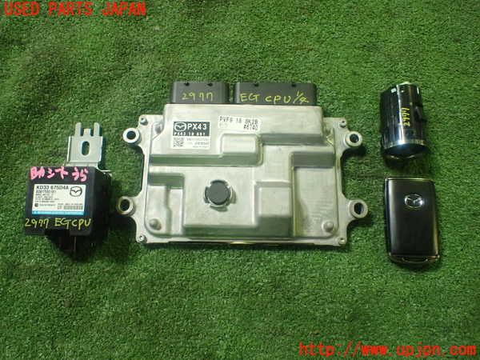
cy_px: 180
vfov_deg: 46.8
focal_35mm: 30
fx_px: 416
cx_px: 240
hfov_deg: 60.0
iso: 500
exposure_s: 1/125
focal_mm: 5.4
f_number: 2.3
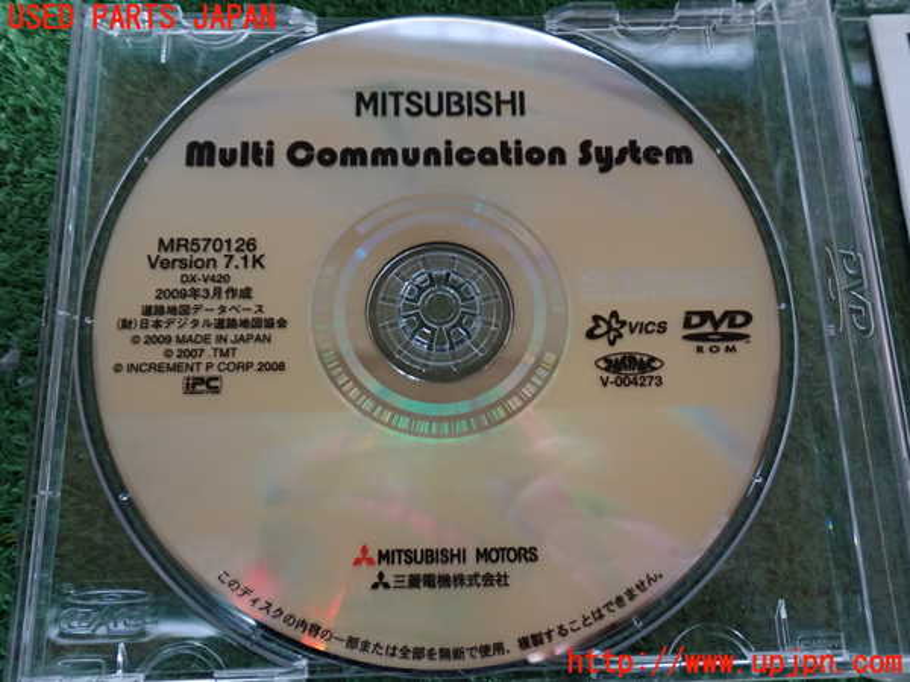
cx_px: 455
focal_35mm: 32
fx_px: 841
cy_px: 341
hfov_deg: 56.8
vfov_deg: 44.2
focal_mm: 5.79
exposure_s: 1/30
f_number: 2.4
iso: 320
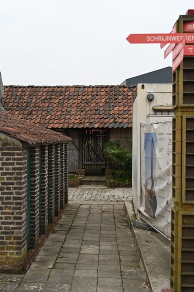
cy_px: 146
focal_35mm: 50
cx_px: 97
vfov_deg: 39.6
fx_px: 405
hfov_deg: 26.9
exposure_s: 1/250
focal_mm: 50
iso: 320
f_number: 4
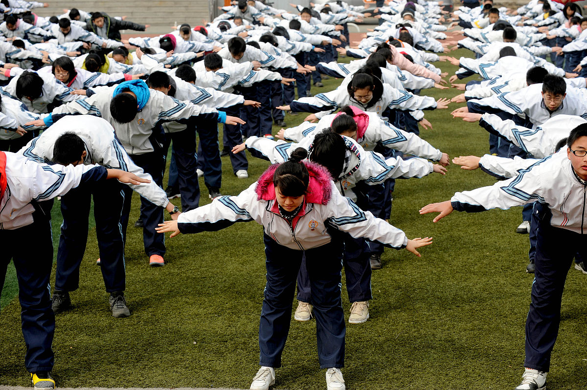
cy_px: 195
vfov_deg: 9.8
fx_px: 2281
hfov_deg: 14.7
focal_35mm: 140
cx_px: 294
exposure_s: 1/250
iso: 320
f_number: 8
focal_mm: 140
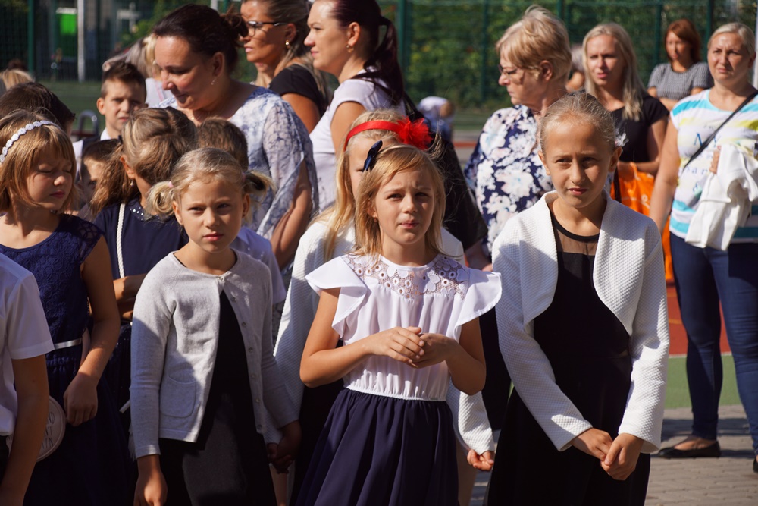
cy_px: 253
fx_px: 2685
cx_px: 379
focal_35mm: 128
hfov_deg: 16.1
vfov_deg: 10.8
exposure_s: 1/500
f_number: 6.3
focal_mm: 85
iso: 100
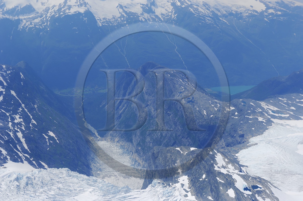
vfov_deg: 31.8
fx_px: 353
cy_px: 100
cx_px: 152
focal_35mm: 42
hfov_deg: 46.5
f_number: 8
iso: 100
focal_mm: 28
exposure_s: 1/640
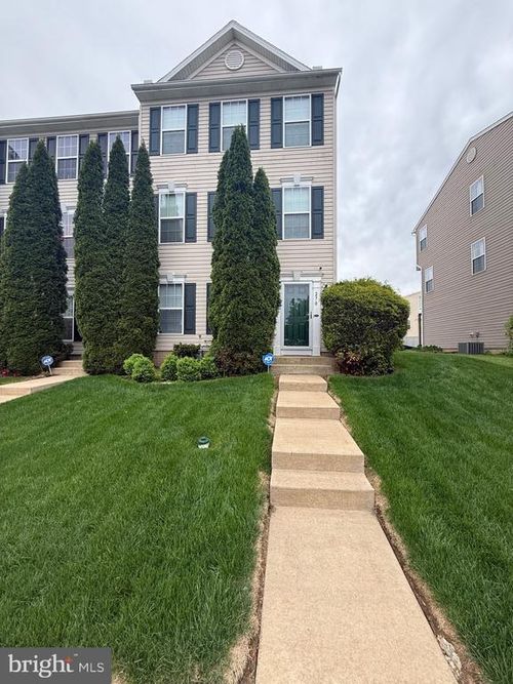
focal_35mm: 14
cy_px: 342
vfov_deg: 102.1
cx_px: 256
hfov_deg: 85.7
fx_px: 277
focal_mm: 2.22
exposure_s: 1/251
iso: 64
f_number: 2.2
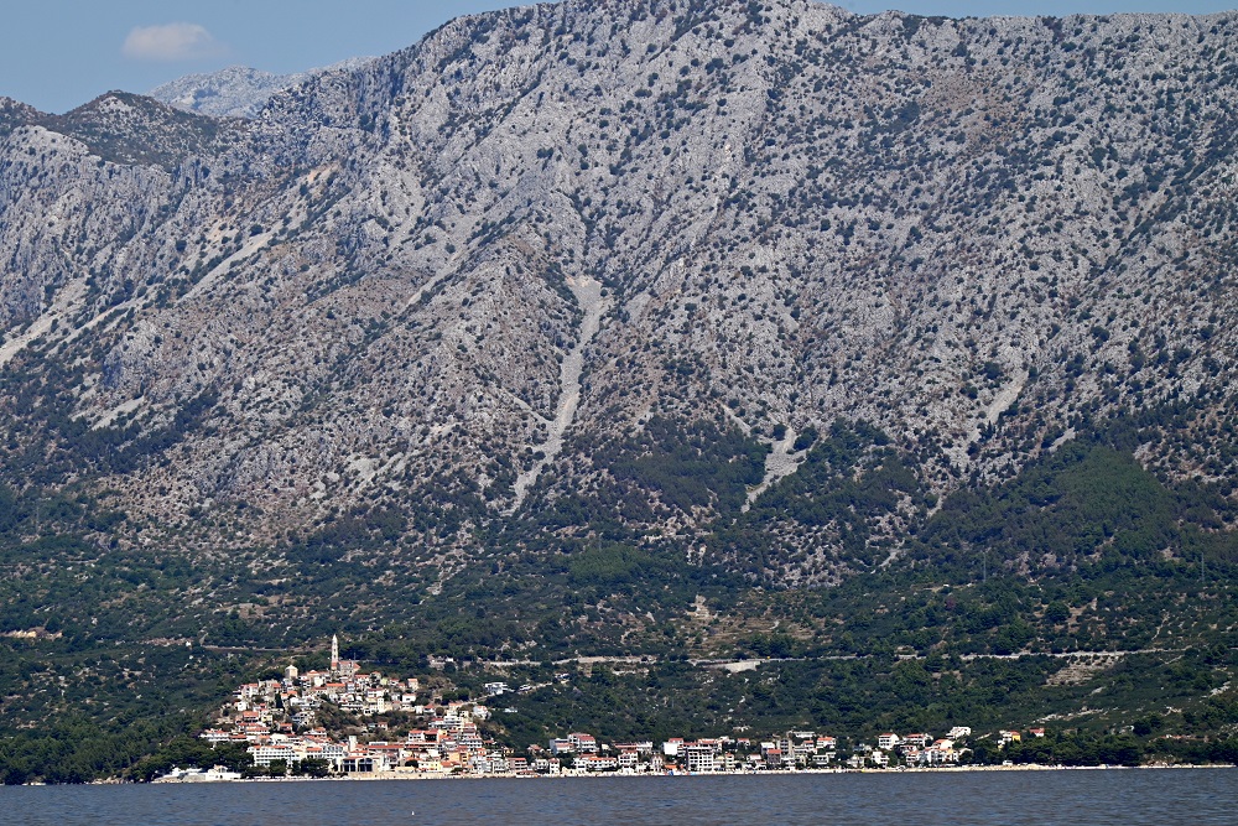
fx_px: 7566
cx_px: 619
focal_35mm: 220
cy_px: 413
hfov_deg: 9.4
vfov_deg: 6.2
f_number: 16
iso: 180
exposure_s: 1/250
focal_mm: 220
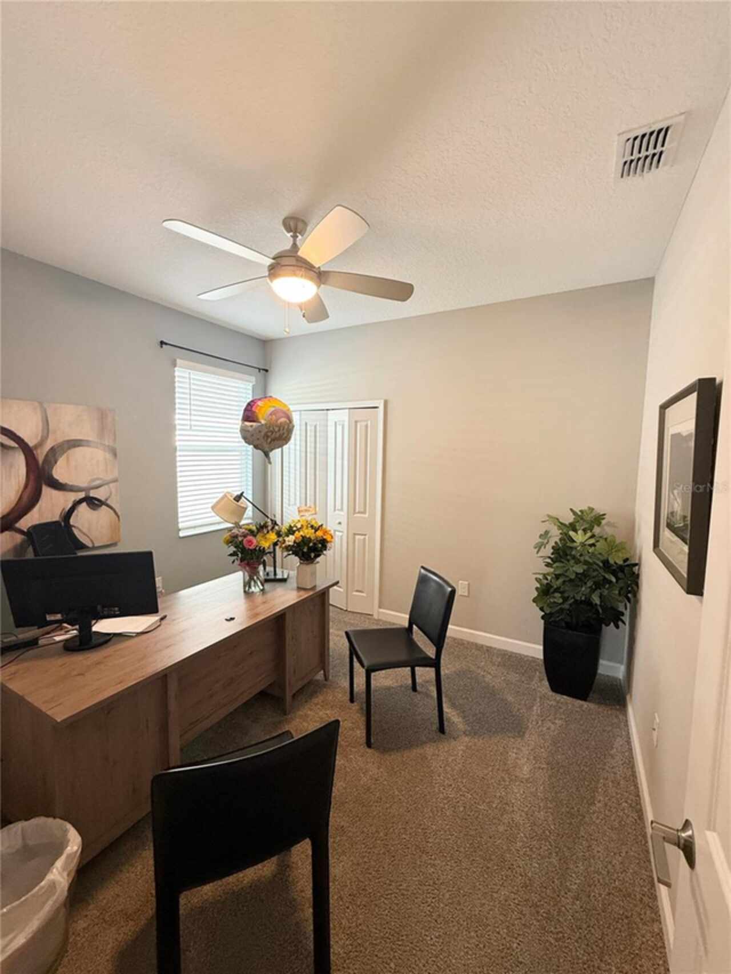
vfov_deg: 102.1
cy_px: 487
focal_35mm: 14
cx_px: 366
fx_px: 394
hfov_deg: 85.7
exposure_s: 1/60
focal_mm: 2.22
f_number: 2.2
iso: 200
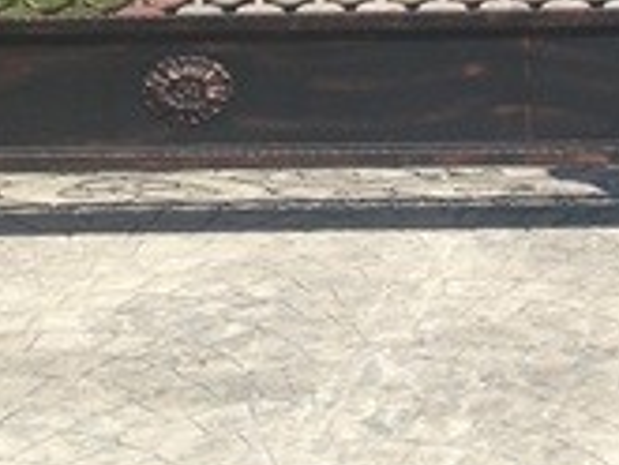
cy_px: -206
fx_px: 2291
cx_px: 642
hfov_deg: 15.1
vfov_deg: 11.2
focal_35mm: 128
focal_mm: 4.13
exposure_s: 1/1466
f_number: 2.4
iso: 50
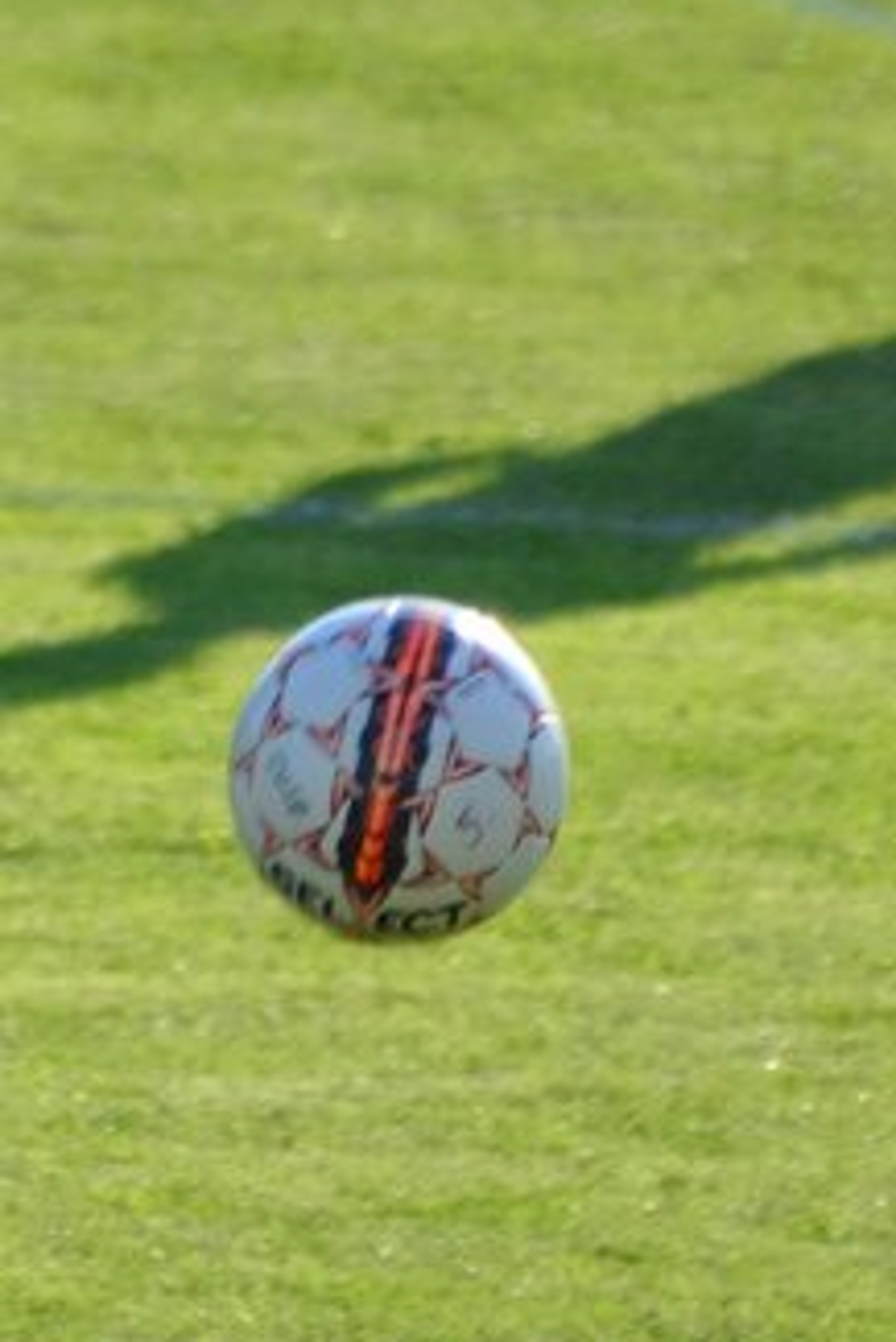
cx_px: -586
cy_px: 857
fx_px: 46427
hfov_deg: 1.1
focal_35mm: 1245
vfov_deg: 1.7
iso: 400
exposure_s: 1/1250
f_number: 5.6
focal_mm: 300
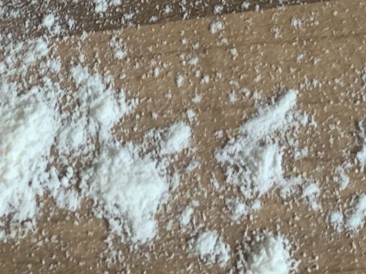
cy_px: -175
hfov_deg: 15.4
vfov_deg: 11.0
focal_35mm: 128
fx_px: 1353
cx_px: 107
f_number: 1.8
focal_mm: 4.25
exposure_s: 1/50
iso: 200
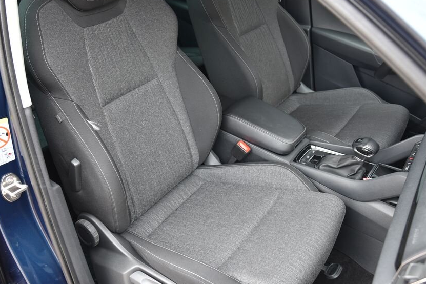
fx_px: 438
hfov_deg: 51.9
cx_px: 210
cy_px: 118
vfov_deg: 35.9
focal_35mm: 37
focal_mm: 30
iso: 500
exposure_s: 1/80
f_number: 4.5
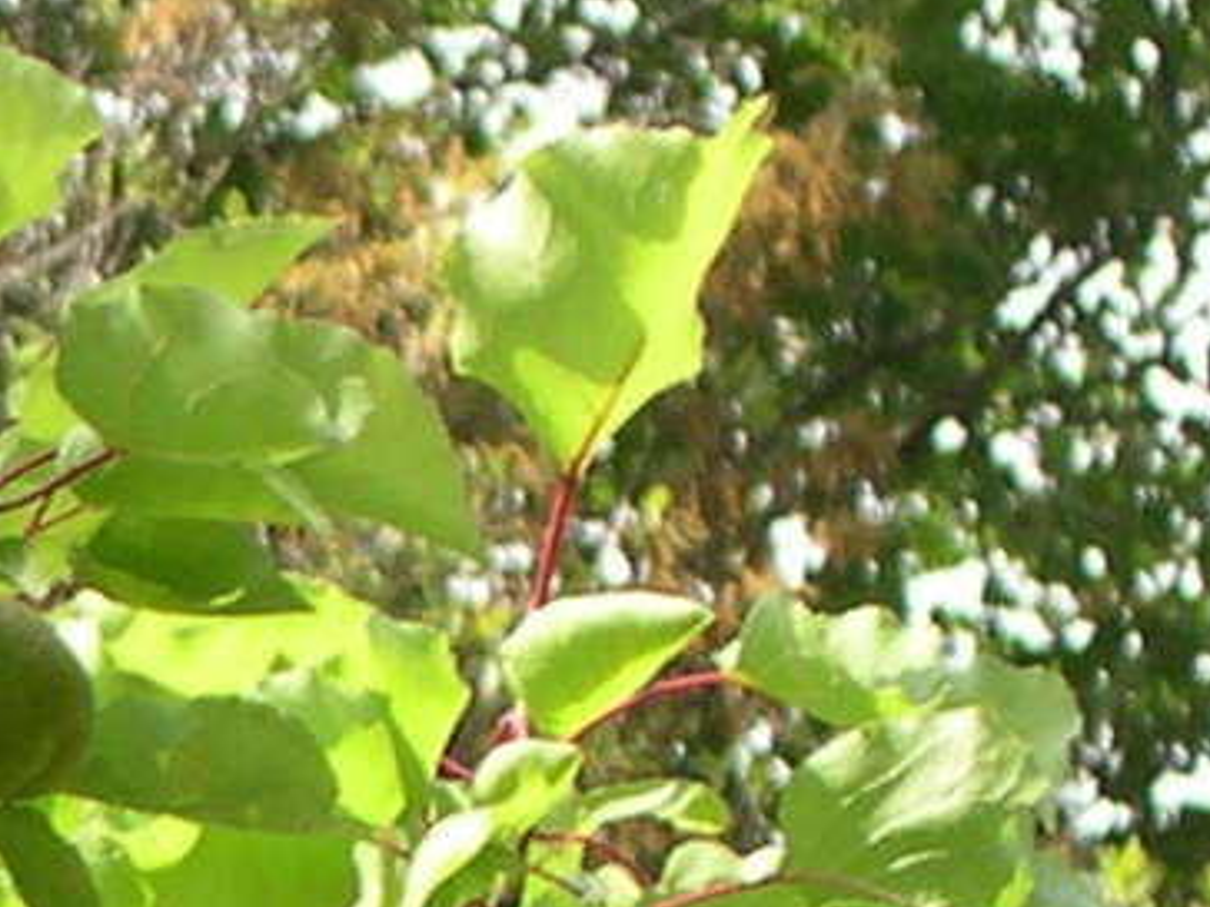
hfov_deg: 3.8
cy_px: 1518
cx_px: -1812
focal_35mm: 512
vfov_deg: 2.9
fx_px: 17897
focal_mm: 17.4
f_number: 4.1
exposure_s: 1/196
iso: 100
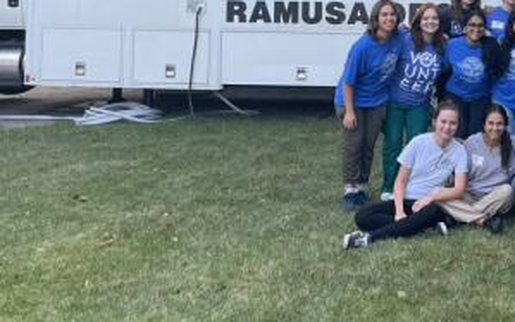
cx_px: 524
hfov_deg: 31.7
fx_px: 828
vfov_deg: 21.1
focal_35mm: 59
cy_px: -19
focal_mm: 4.2
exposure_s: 1/615
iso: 32
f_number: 1.6
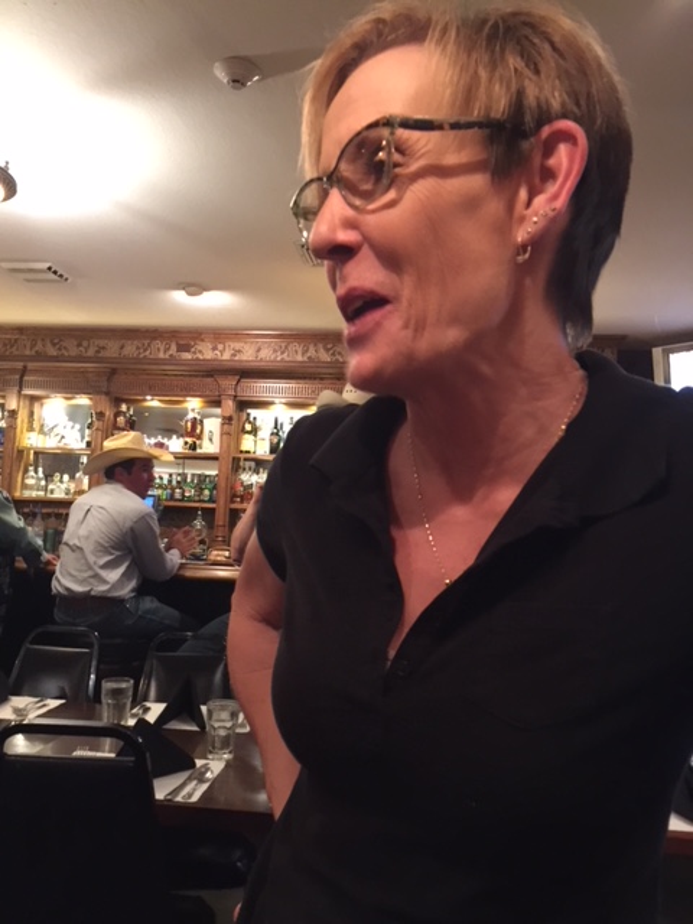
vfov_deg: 61.7
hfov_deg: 48.2
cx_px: 346
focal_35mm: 29
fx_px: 774
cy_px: 462
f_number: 2.2
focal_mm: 4.15
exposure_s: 1/4
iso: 160
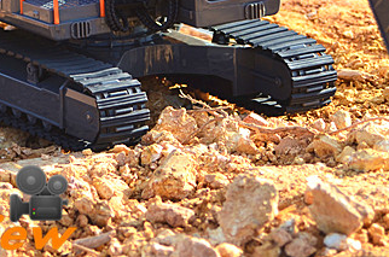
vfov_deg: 5.2
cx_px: 194
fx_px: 2813
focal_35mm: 261
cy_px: 11
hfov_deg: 7.9
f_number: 5.6
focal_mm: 70
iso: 100
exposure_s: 1/250
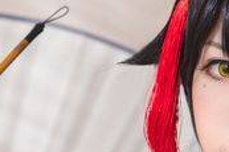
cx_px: -11
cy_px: 227
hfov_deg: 7.5
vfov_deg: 5.0
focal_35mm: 275
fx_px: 1748
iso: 200
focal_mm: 50
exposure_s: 1/100
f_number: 2.8
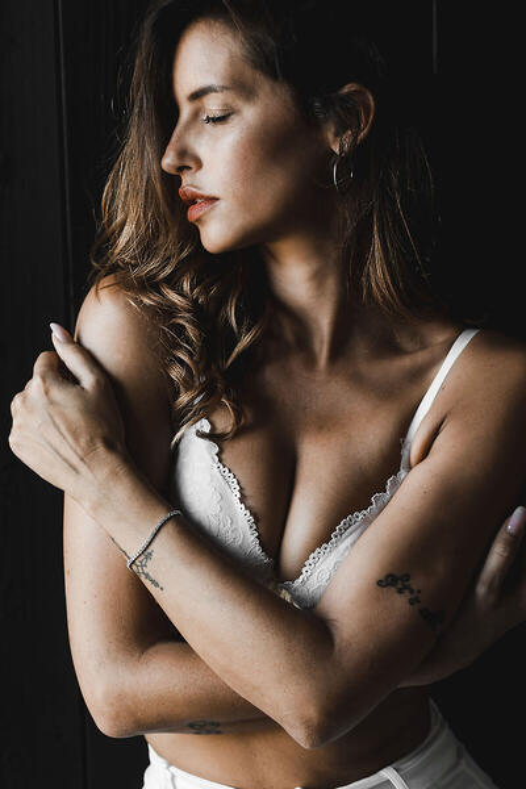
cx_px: 263
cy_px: 394
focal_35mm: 90
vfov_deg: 22.6
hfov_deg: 15.2
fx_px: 1972
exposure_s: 1/100
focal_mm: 60
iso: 400
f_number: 3.2
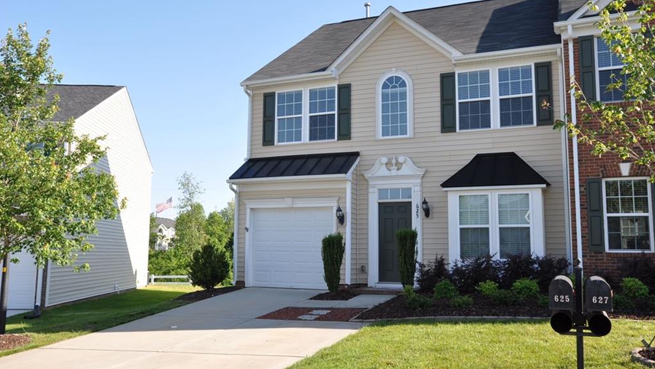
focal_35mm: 35
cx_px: 329
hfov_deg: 56.6
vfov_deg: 33.7
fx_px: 608
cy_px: 178
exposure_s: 1/250
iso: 200
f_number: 8
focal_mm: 22
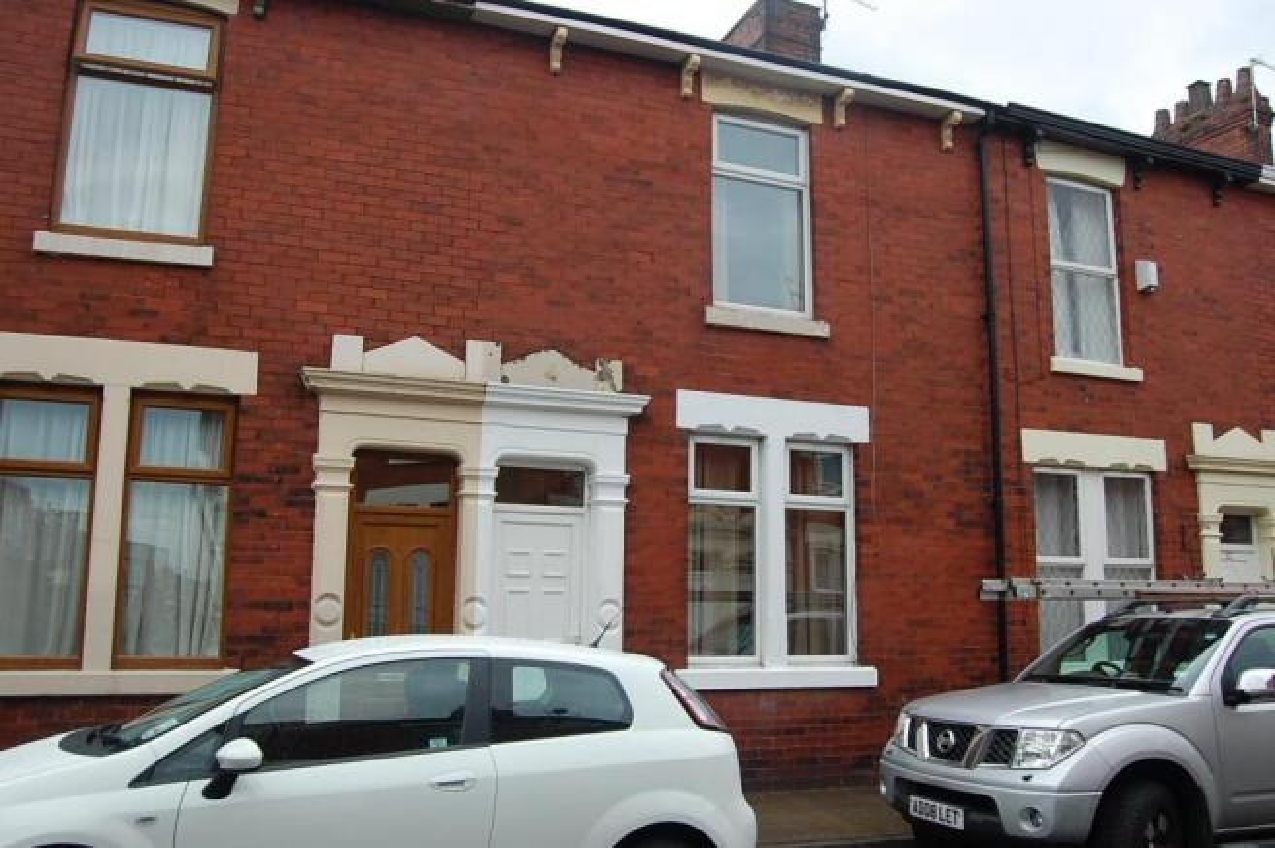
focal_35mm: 28
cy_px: 424
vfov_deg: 45.6
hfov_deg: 64.6
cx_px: 638
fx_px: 1008
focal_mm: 19
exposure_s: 1/100
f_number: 5
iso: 400
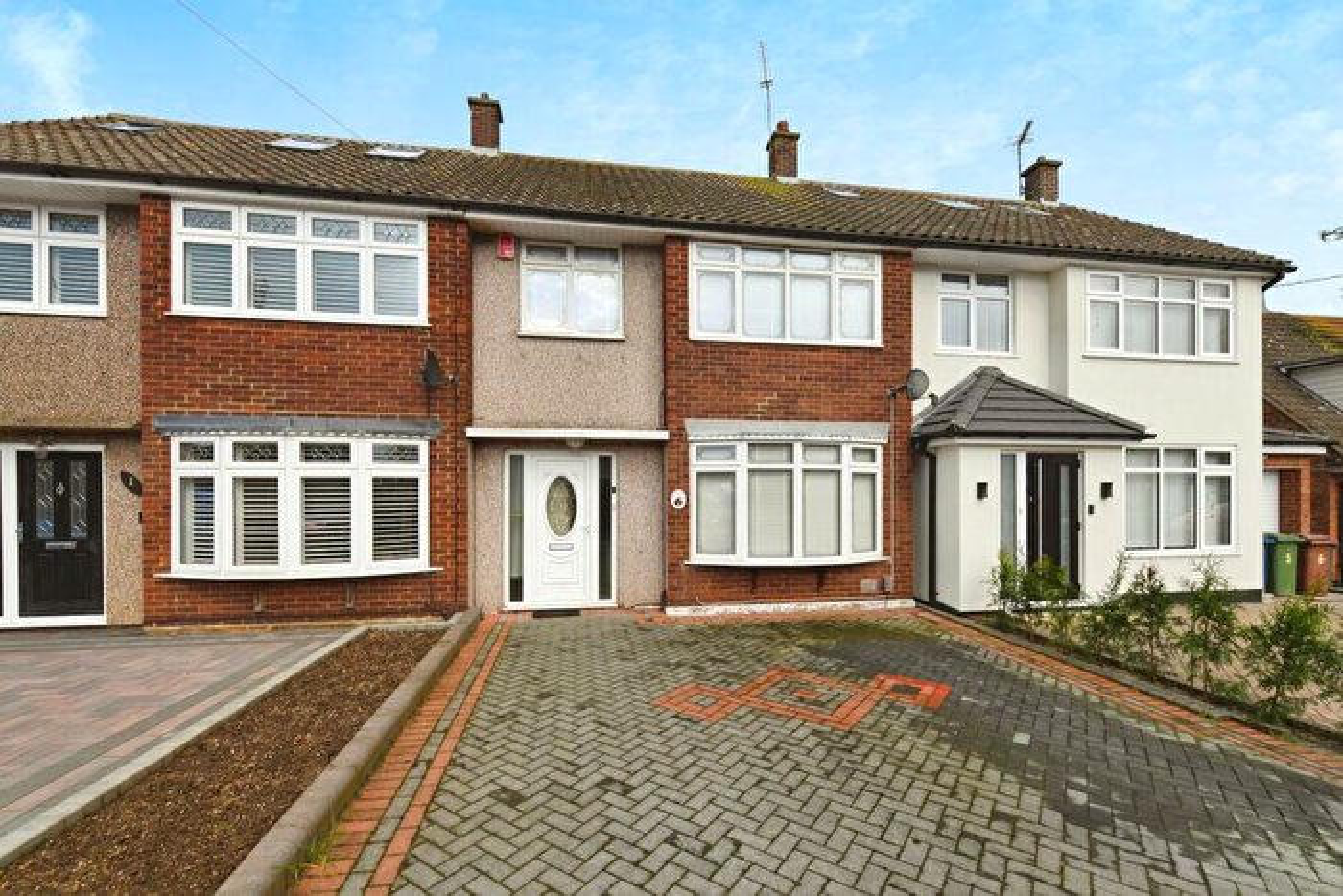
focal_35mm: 15
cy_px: 448
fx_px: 560
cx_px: 672
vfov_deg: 77.4
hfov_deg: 100.4
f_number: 7.1
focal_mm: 15
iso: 800
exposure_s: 1/500
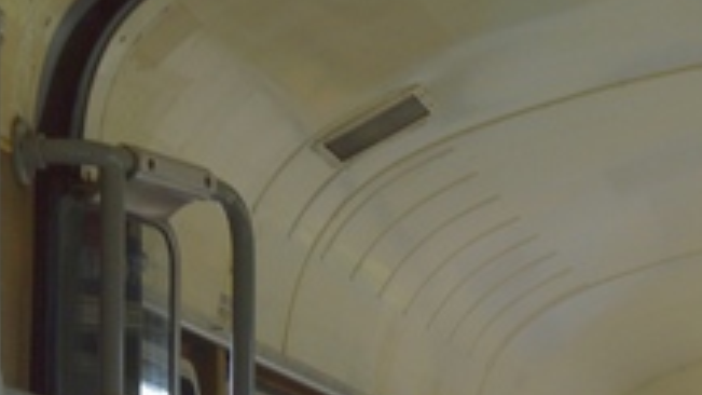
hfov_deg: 11.2
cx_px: 660
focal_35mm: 191
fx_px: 3555
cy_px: 592
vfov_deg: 6.3
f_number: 5.6
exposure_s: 1/125
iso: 100
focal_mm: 22
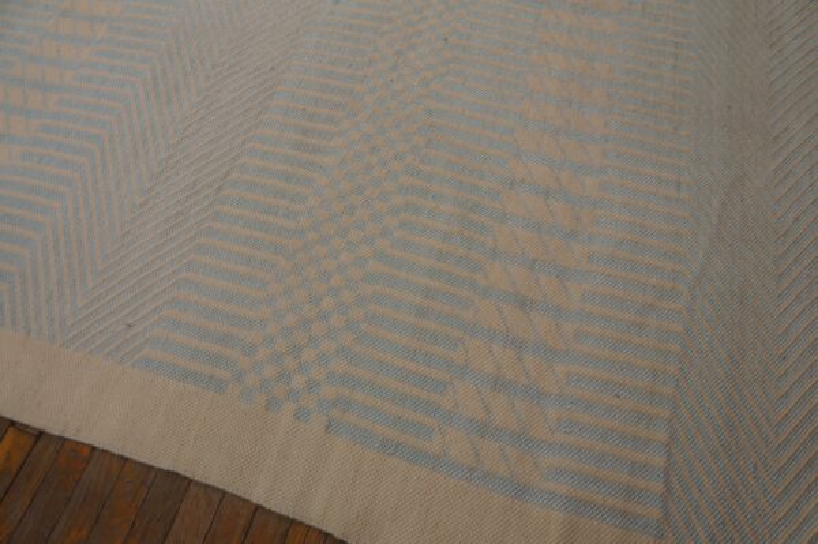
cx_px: 409
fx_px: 613
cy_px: 272
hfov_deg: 67.4
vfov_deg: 47.9
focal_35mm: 27
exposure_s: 1/60
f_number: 4
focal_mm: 18
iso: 320
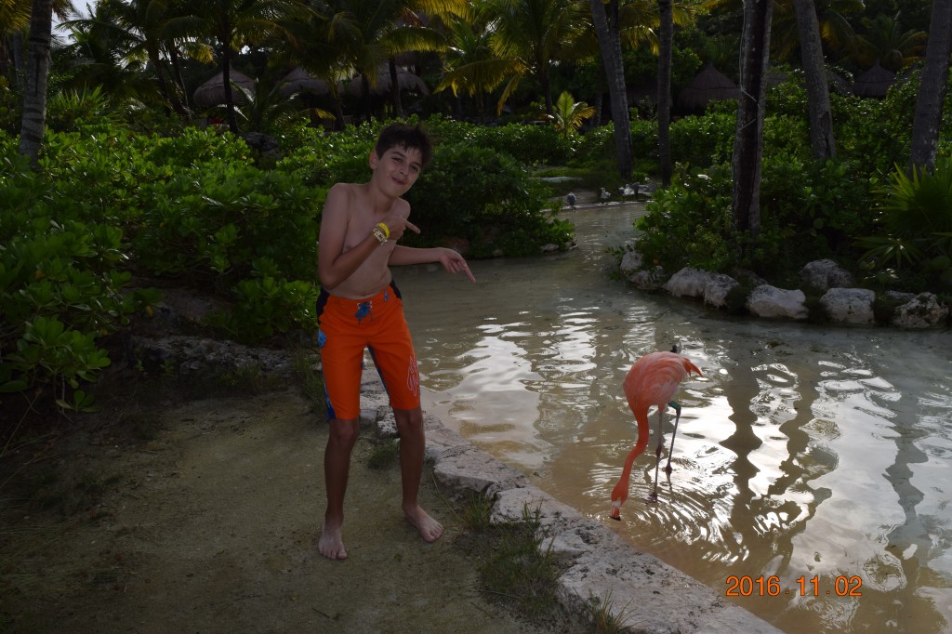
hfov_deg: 59.5
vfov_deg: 41.7
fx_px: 833
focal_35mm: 32
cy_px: 317
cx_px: 476
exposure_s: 1/200
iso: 100
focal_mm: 21
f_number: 11
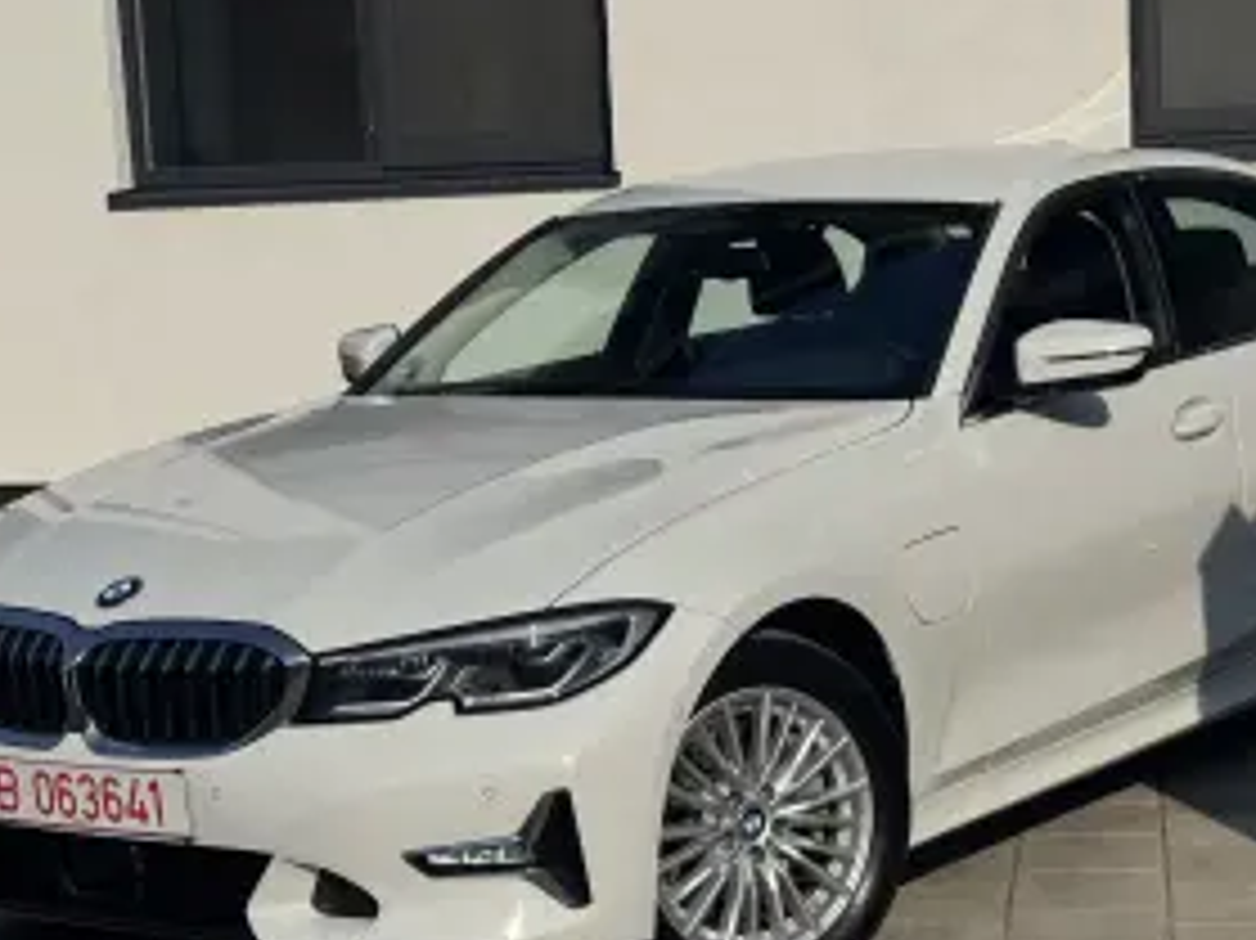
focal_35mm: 62
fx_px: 2249
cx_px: 725
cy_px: 517
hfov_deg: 31.2
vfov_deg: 23.6
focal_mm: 6.76
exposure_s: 1/12500
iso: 64
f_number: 1.78
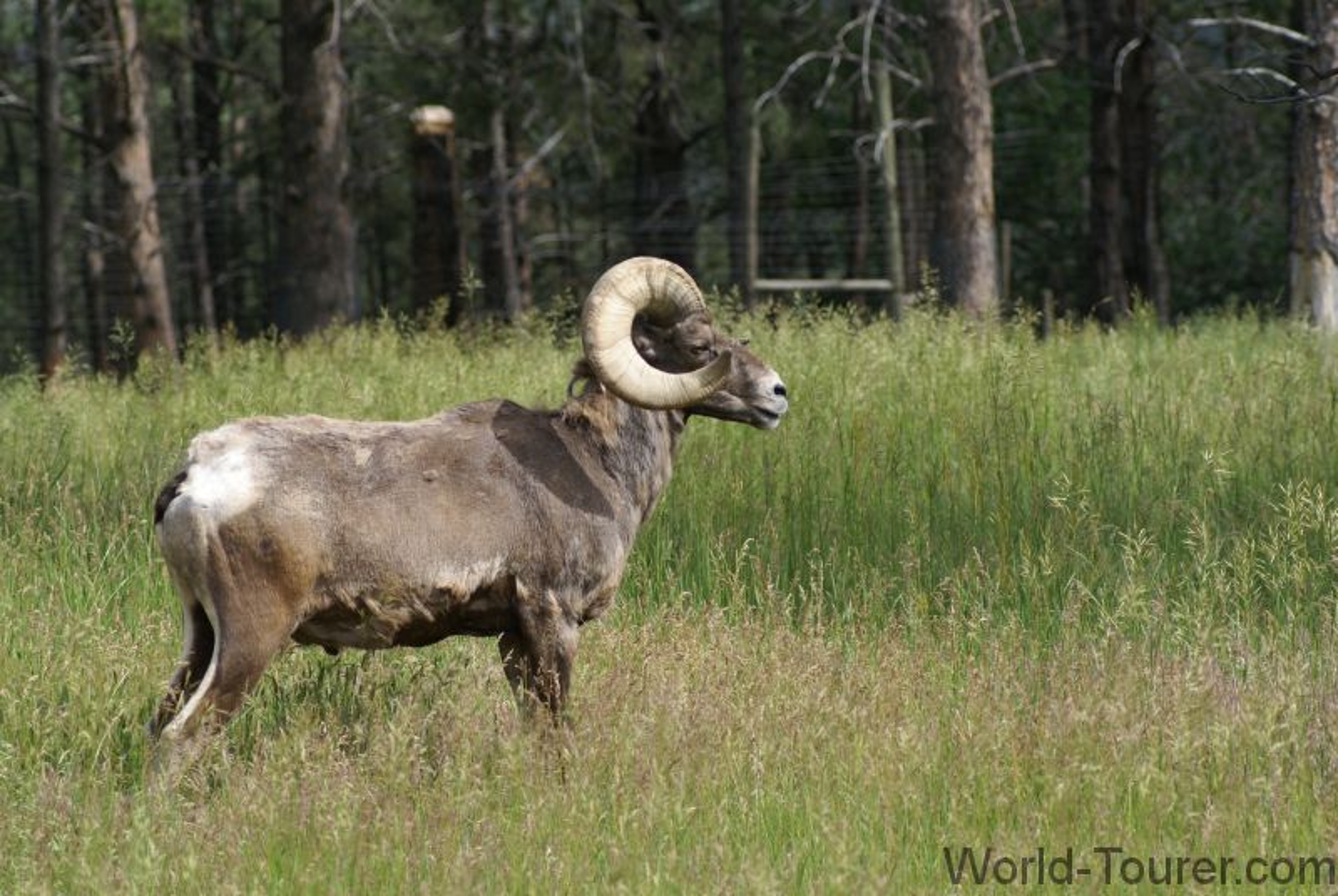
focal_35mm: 240
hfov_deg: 8.6
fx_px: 8933
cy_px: 448
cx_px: 669
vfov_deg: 5.7
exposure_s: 1/250
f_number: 6.3
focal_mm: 160
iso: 100
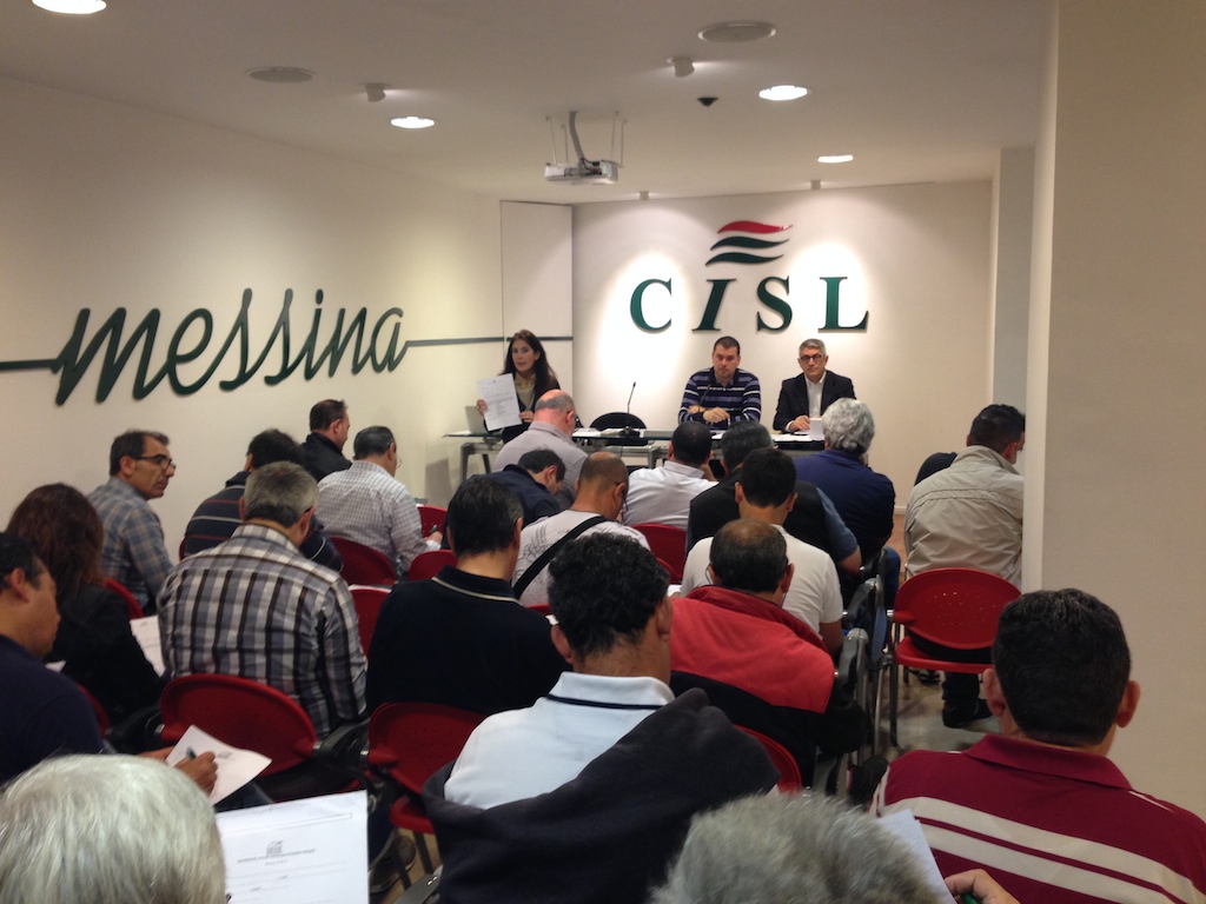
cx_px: 603
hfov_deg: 55.4
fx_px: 1150
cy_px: 452
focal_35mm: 33
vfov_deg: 42.9
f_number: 2.4
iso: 100
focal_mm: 4.12
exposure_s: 1/20
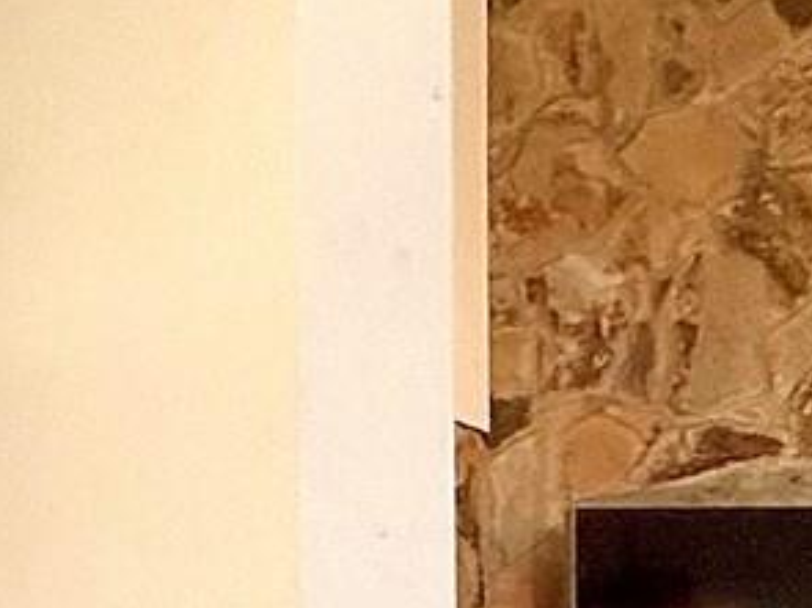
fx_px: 1782
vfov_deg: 16.6
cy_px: 1051
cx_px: -674
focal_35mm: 76
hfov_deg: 19.1
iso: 160
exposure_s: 1/120
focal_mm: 2.22
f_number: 2.2
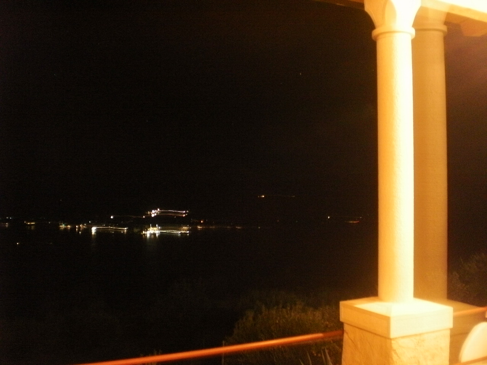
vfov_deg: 37.7
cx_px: 244
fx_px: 535
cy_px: 182
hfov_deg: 49.0
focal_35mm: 38
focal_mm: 6.3
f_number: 3.1
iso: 400
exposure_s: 2
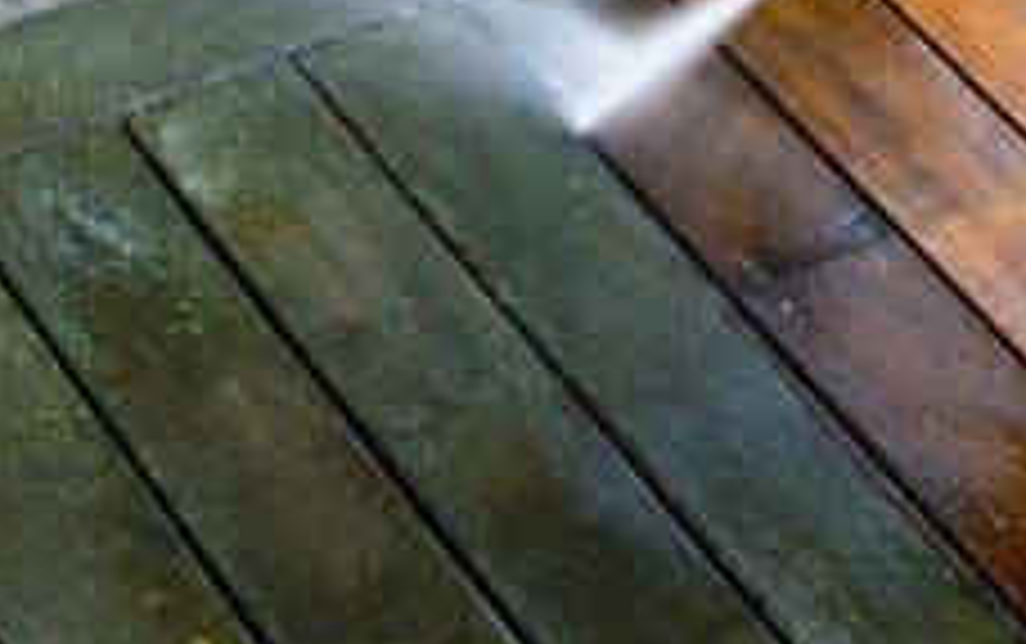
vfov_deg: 7.7
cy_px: -795
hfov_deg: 12.9
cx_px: 994
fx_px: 4478
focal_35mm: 160
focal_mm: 35
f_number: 4.5
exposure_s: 1/160
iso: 640
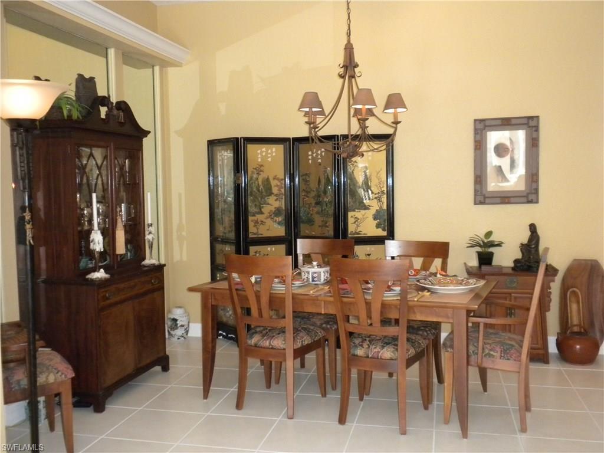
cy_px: 226
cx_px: 302
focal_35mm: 37
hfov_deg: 50.1
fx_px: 646
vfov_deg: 38.7
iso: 400
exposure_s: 1/30
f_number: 3.5
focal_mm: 6.6
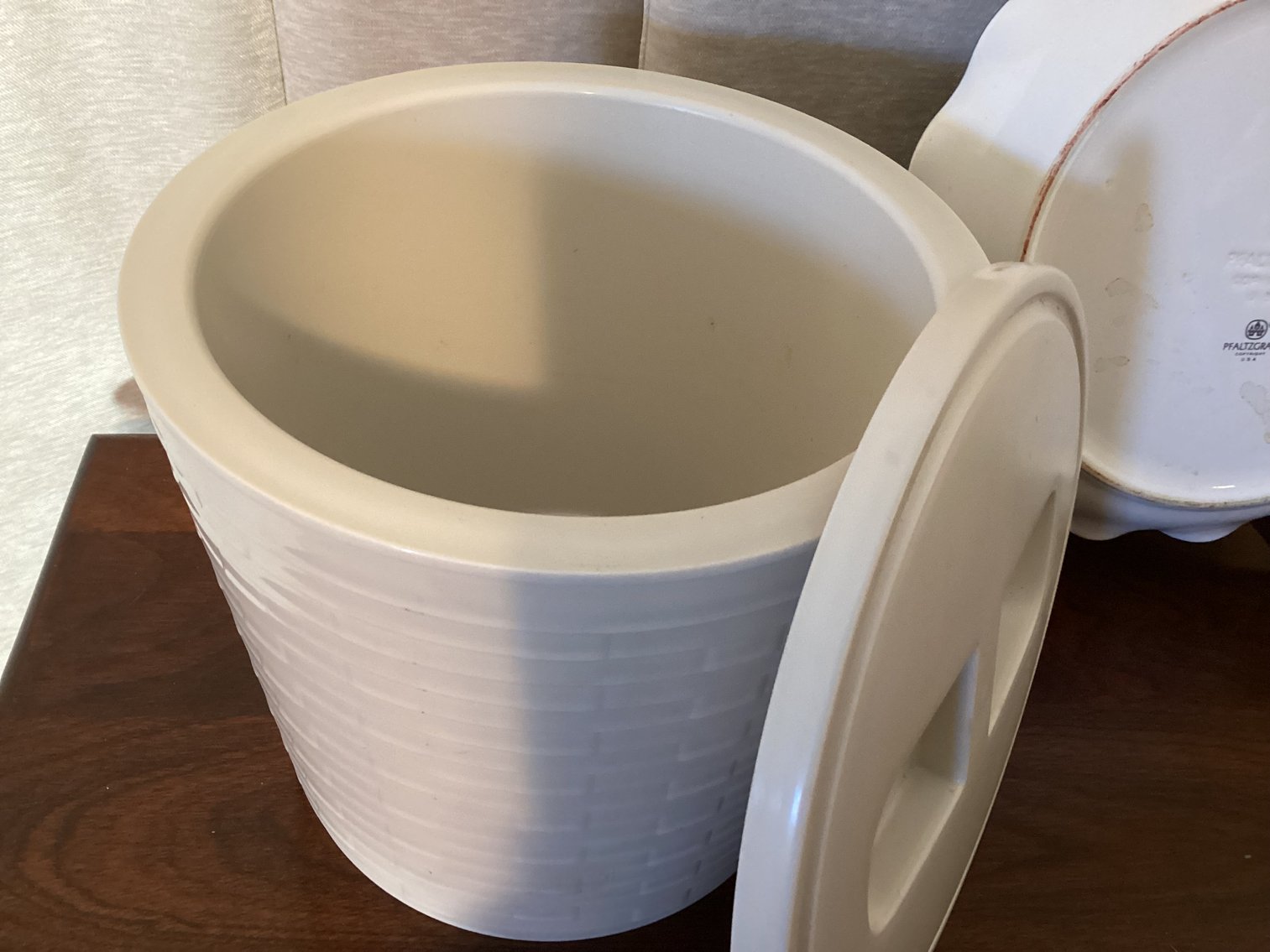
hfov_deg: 58.3
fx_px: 1137
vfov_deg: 45.4
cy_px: 476
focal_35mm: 31
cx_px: 635
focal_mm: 3.3
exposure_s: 1/33
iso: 320
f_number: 2.4
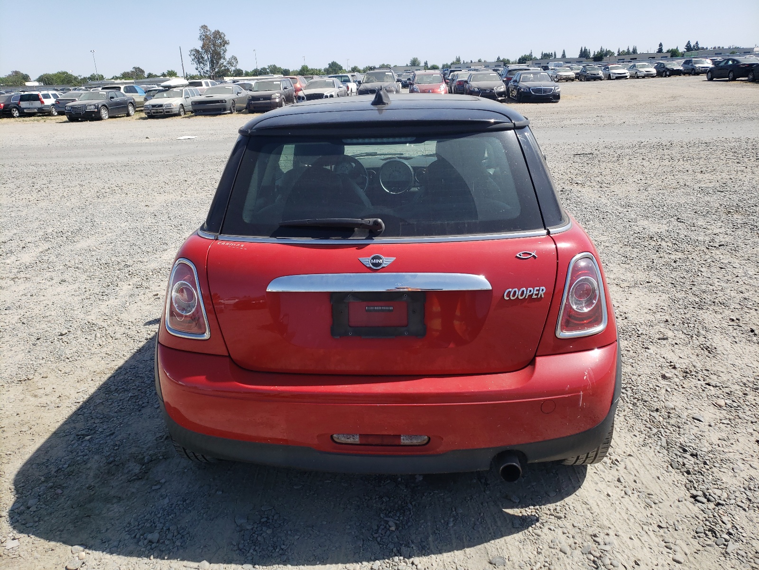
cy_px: 285
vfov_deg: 53.1
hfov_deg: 67.3
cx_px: 380
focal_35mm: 26
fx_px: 570
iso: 50
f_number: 1.5
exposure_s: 1/2000
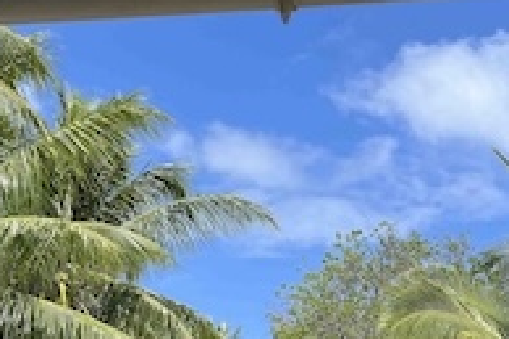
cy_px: 473
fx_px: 1102
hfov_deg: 25.9
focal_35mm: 78
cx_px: 323
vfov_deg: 16.3
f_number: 1.6
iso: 50
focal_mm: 5.1
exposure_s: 1/2899
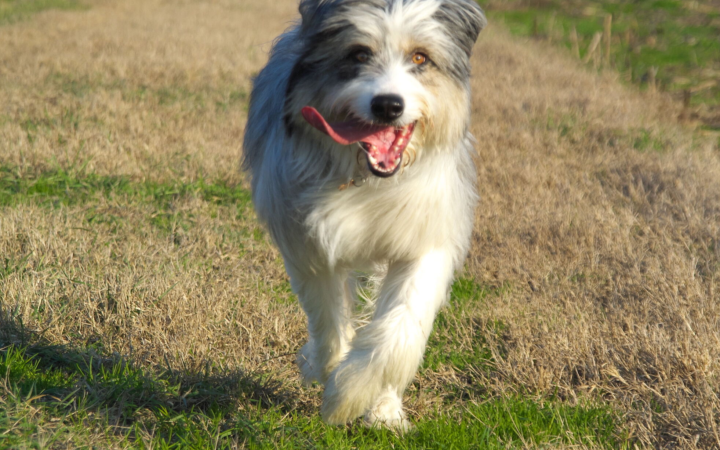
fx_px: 3453
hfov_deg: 11.9
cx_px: 370
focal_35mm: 176
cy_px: 180
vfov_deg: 7.5
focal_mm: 94
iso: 400
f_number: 5.6
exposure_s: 1/1500
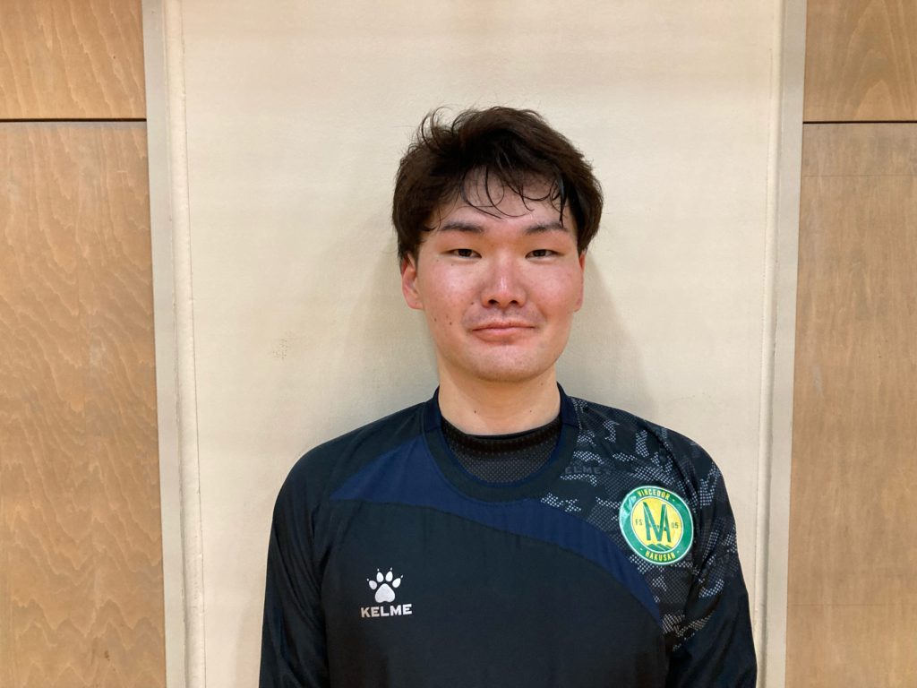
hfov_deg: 63.4
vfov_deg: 49.7
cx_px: 458
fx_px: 742
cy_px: 344
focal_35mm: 28
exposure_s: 1/60
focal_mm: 3.99
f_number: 1.8
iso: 250
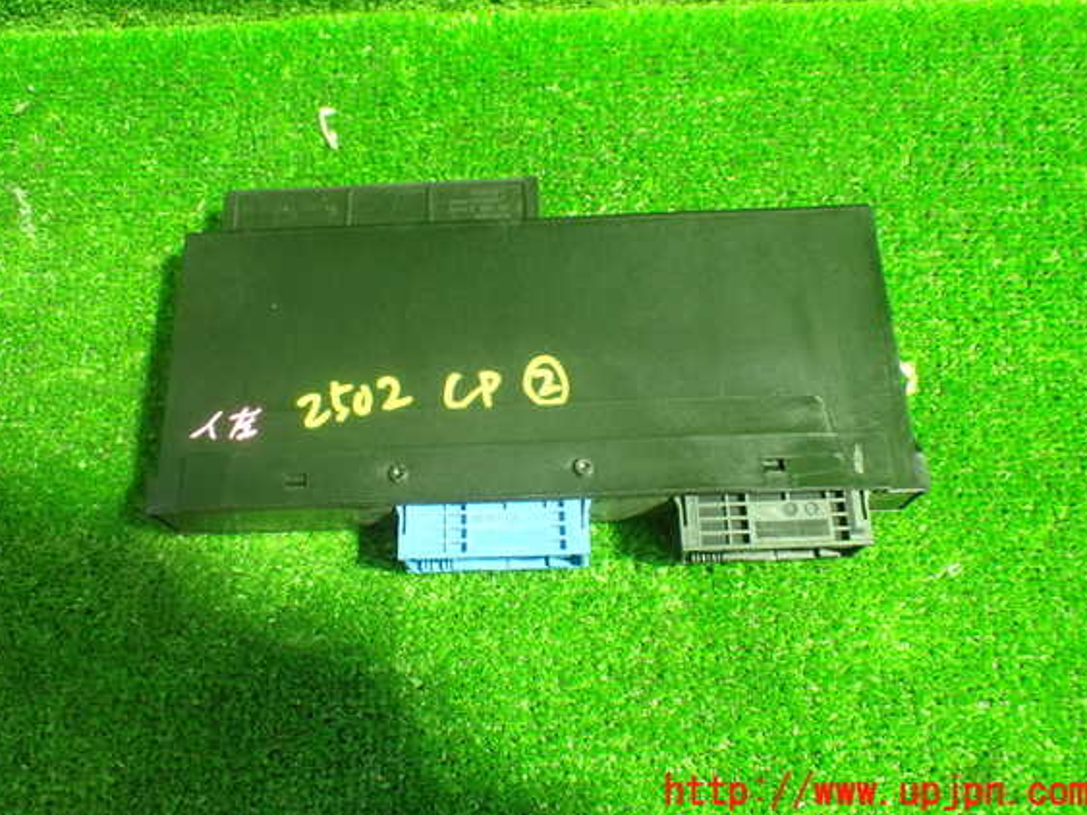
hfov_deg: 56.8
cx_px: 521
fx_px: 1005
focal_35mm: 32
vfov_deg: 44.1
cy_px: 382
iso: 1000
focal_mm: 5.4
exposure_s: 1/30
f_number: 2.3
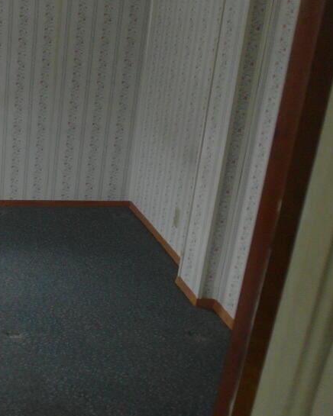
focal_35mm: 44
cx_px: -55
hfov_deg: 29.8
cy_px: 220
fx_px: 542
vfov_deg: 42.0
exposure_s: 1/8
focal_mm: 5.2
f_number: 1.4
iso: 400
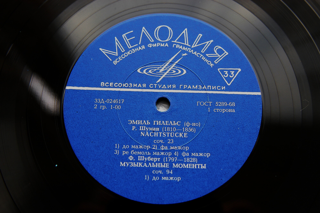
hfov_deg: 37.9
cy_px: 106
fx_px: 466
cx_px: 160
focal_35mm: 52
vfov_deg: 25.7
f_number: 3.3
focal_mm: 35
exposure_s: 1/40
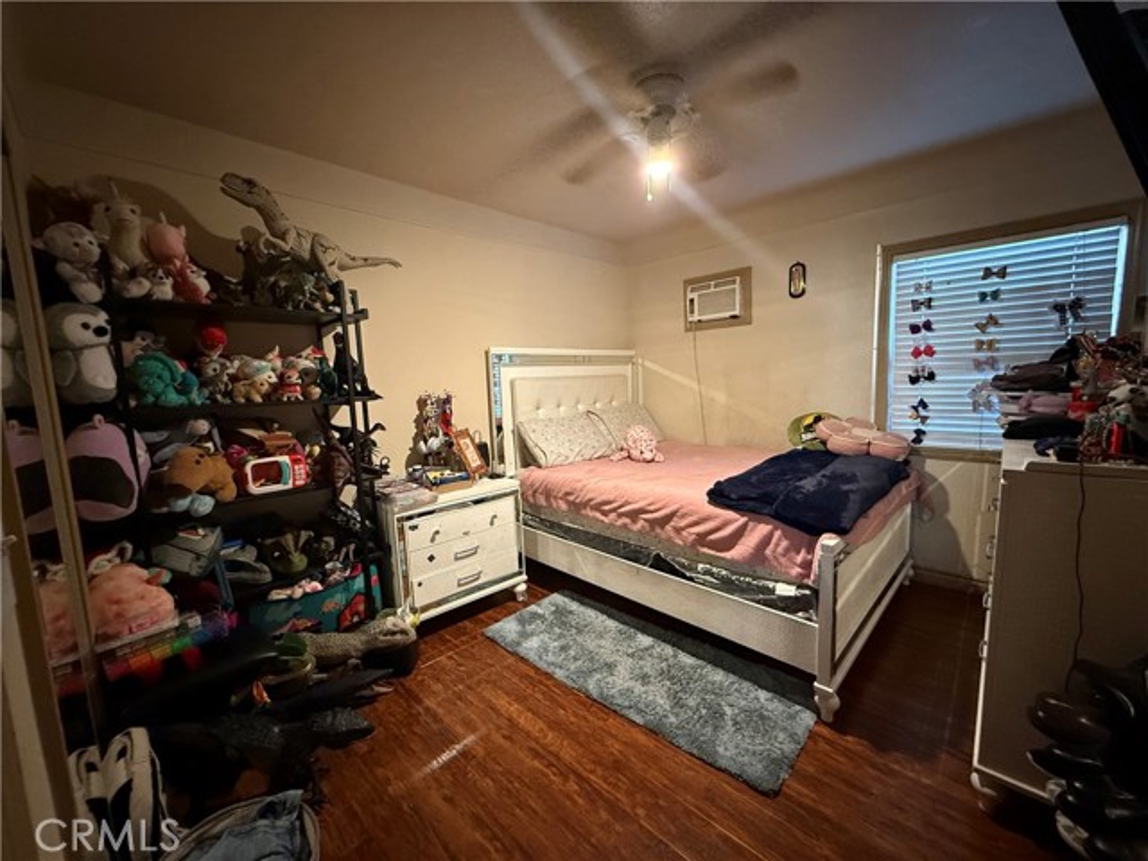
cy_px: 430
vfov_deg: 85.7
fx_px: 464
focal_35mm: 14
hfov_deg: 102.1
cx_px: 574
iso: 800
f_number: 2.2
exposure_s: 1/60
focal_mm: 2.22
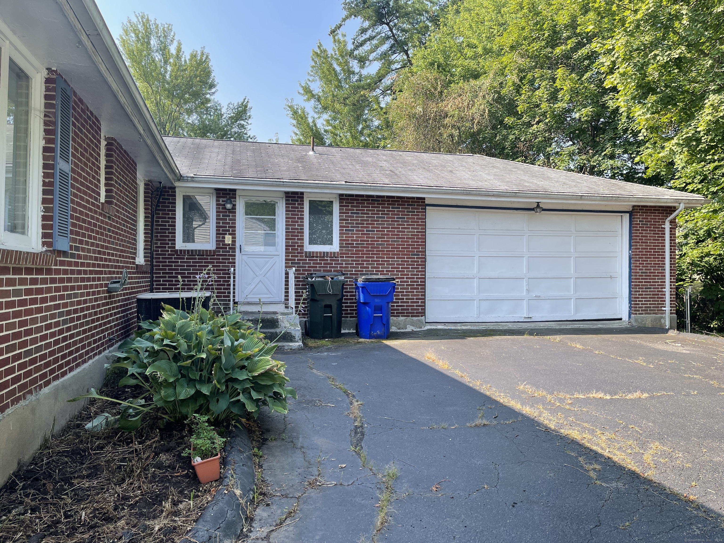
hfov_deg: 69.4
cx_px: 362
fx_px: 523
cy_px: 272
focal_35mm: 25
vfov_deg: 54.9
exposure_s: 1/796
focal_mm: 5.1
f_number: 1.6
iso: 32
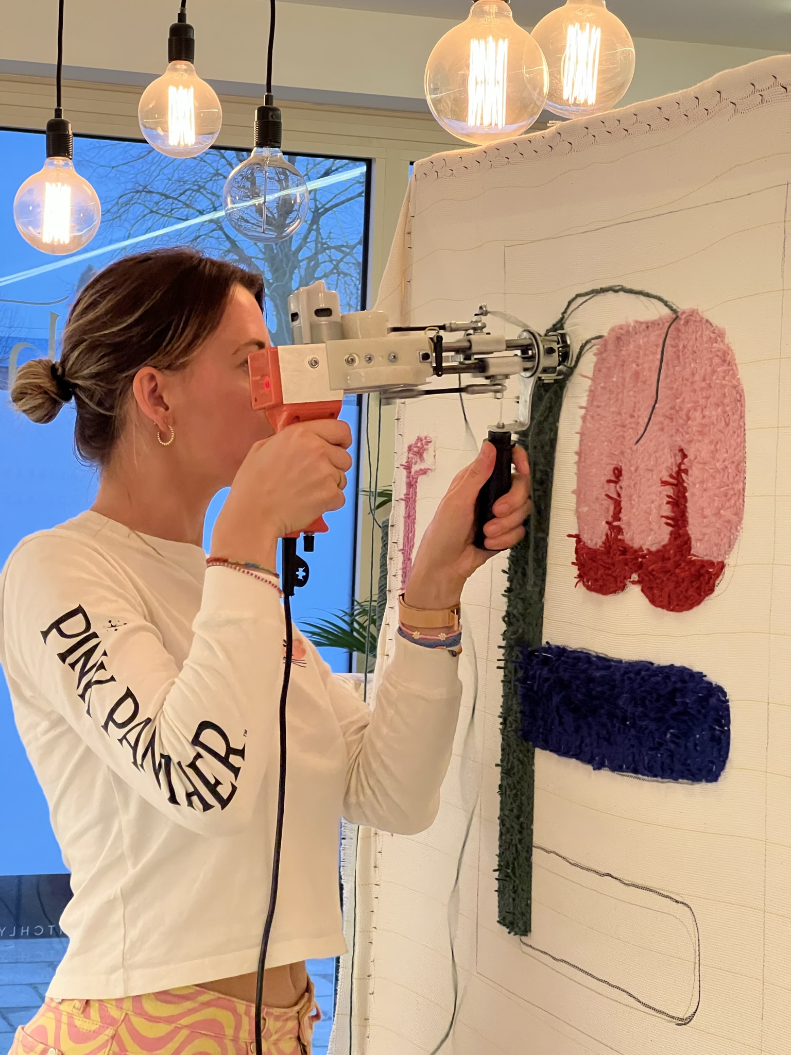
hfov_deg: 19.1
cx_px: 396
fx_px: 2346
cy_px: 528
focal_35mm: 77
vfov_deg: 25.3
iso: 500
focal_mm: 9
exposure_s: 1/100
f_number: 2.8
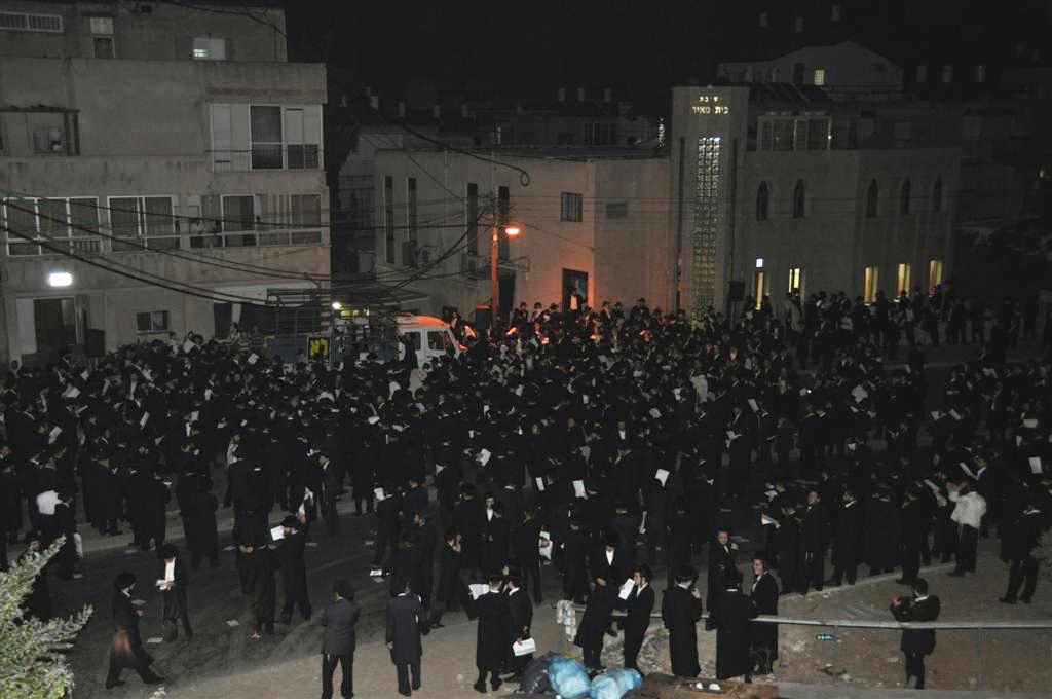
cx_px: 526
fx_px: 1182
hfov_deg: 48.0
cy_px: 350
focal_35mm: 40
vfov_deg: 32.9
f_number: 4
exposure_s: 1/60
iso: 800
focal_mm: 27
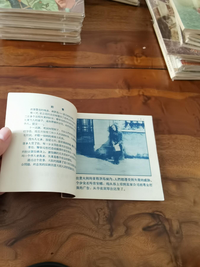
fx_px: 208
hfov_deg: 51.4
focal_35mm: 27
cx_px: 100
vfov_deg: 65.3
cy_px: 134
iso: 400
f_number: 2.2
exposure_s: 1/24
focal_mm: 2.26
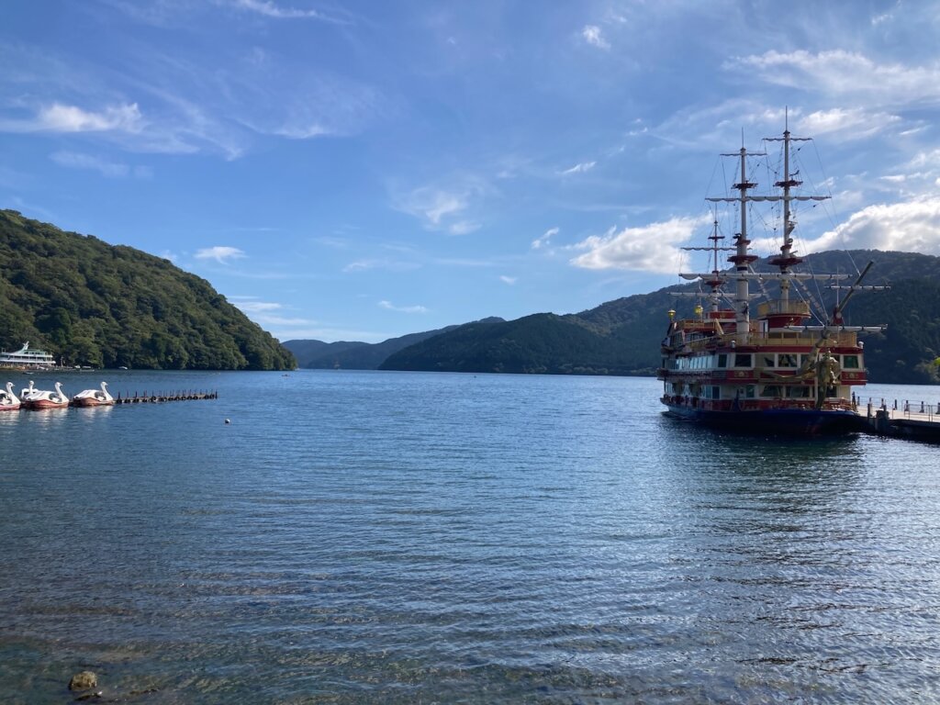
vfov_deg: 49.7
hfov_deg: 63.4
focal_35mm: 28
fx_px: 760
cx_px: 470
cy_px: 352
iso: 20
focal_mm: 3.99
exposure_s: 1/3040
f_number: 1.8
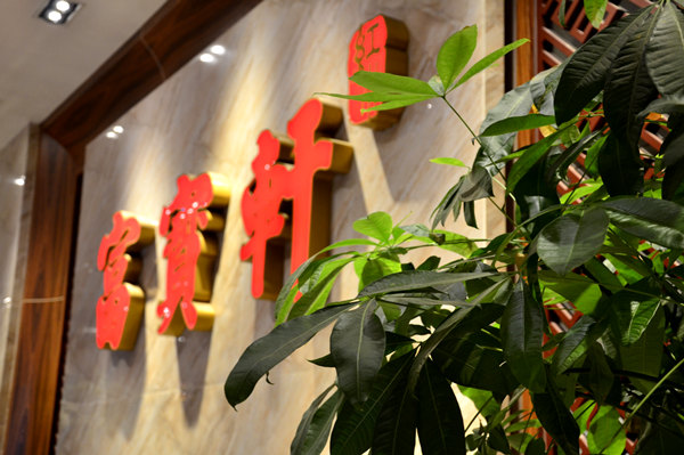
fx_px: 968
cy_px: 228
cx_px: 342
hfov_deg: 38.9
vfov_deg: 26.4
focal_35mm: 51
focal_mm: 34
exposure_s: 1/40
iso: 800
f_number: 4.2
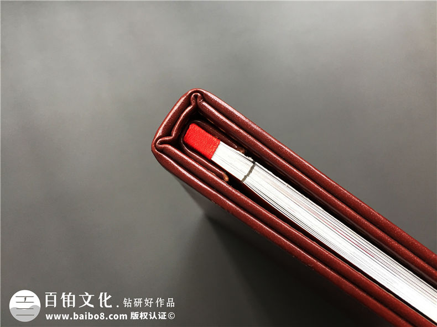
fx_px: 366
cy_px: 164
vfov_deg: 48.2
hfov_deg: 61.7
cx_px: 218
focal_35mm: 29
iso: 64
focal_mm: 4.15
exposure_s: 1/33
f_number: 2.2
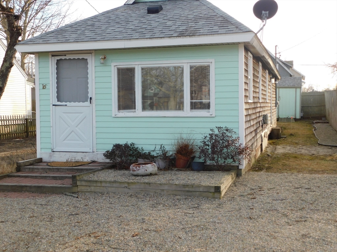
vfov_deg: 32.2
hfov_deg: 42.1
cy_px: 126
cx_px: 168
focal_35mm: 45
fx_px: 438
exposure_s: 1/320
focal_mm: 8
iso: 125
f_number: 3.7
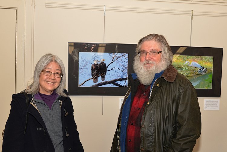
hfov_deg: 54.4
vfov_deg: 37.9
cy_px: 76
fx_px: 221
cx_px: 114
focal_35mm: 35
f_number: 8
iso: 400
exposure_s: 1/50
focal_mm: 35
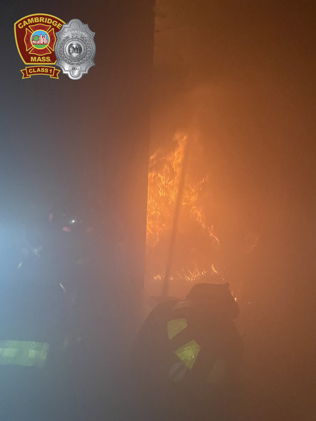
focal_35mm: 26
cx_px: 158
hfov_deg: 53.1
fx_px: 316
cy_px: 210
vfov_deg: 67.3
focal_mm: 4.2
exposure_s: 1/43
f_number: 1.6
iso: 500
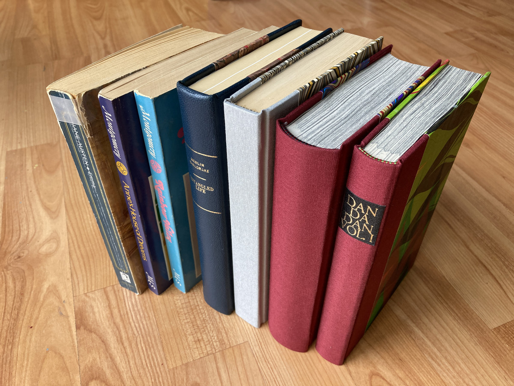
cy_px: 193
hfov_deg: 63.4
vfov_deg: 49.7
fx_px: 416
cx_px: 257
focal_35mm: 28
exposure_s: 1/68
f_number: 1.8
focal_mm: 4
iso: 80
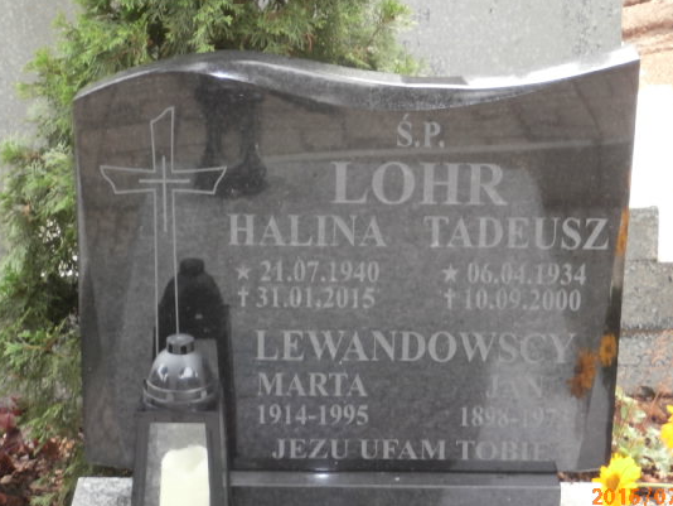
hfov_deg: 19.1
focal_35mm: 103
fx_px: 2003
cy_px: 256
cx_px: 369
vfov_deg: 14.4
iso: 200
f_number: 5
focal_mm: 15.16
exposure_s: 1/40
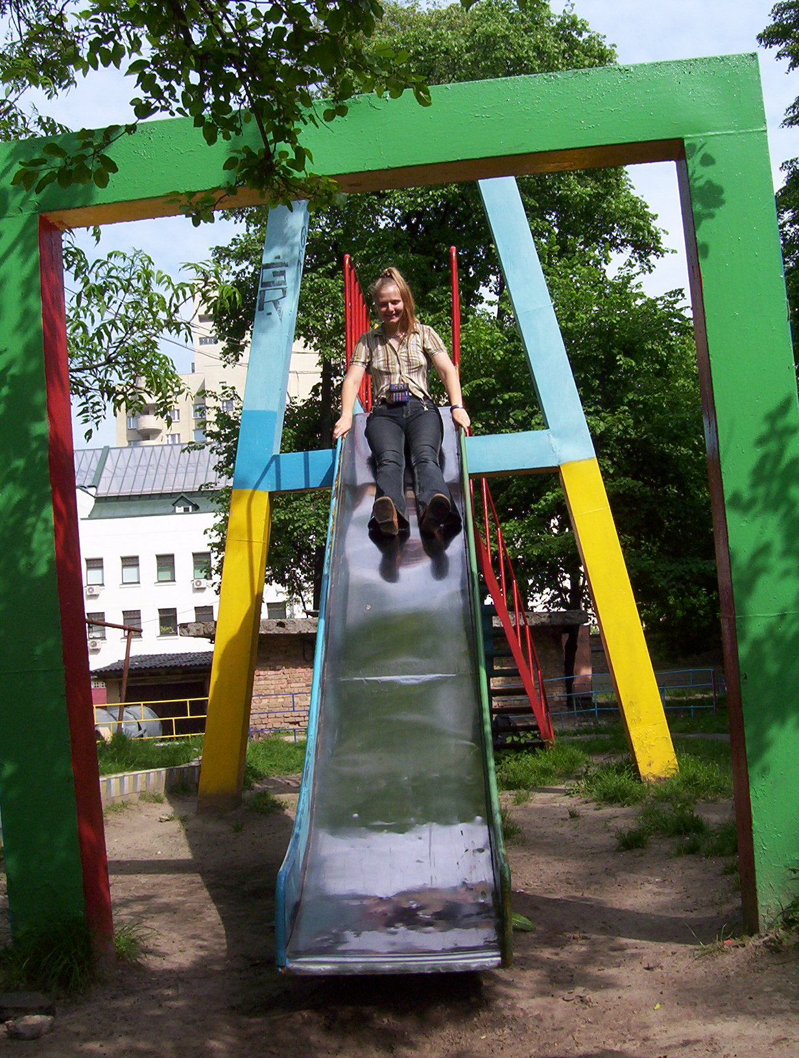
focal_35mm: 43
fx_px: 1318
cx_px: 400
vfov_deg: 43.8
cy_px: 529
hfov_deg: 33.7
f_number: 5.17
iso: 100
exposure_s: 1/566
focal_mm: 5.77
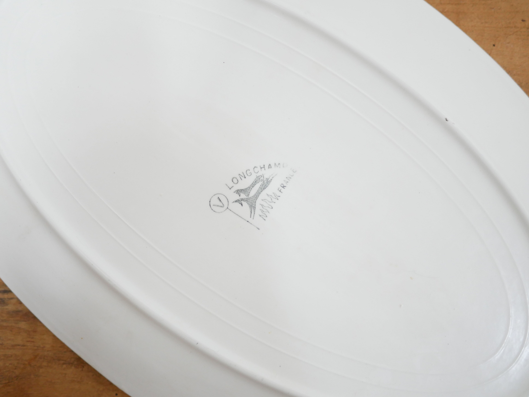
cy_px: 198
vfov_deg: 36.0
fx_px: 612
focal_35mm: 40
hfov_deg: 46.8
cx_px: 264
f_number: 1.7
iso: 800
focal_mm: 20
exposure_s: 1/60
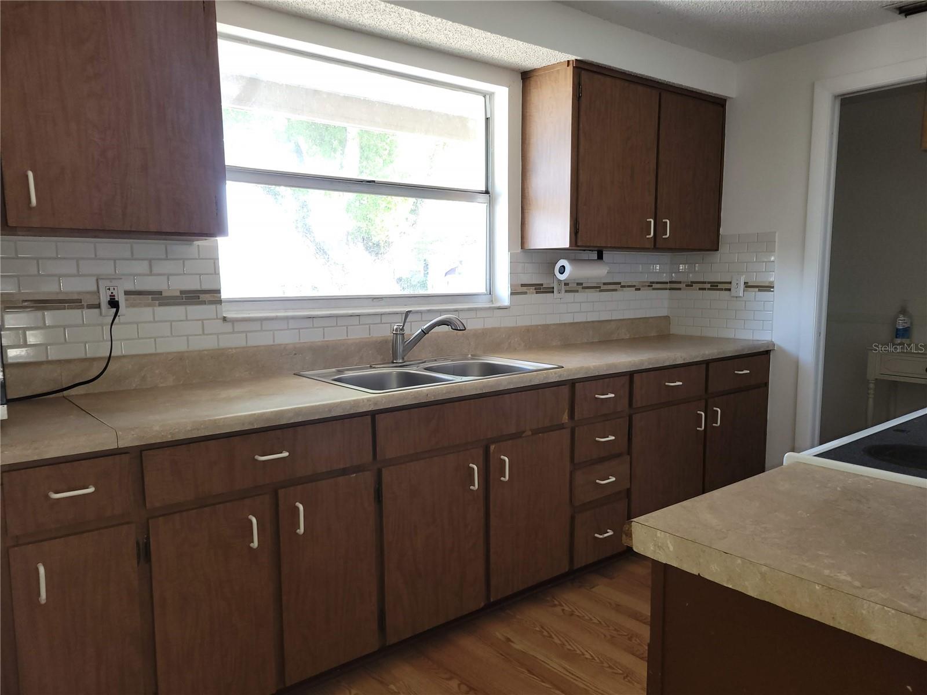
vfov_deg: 53.1
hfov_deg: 67.3
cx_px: 464
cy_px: 348
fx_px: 696
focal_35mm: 26
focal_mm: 5.4
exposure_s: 1/60
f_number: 1.8
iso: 80
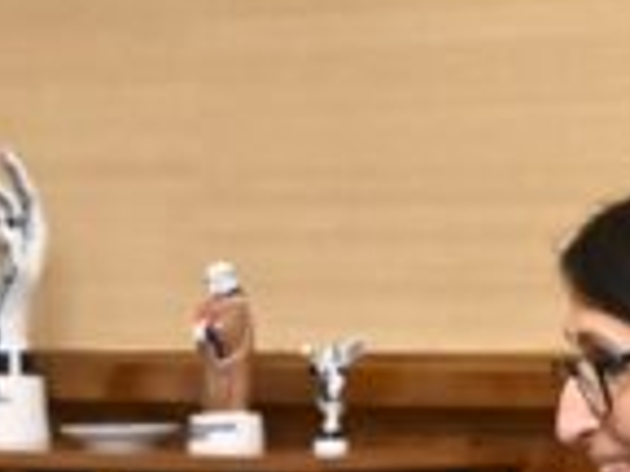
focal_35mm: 313
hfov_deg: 6.3
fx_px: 5696
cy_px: 955
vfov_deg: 4.7
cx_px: -44
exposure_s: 1/200
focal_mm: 61
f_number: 4
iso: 12800
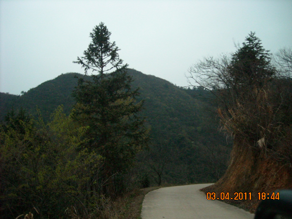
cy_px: 110
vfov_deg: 40.7
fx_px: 295
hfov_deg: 52.6
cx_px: 146
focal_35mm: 35
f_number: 2.8
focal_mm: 5.7
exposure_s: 1/54
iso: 400
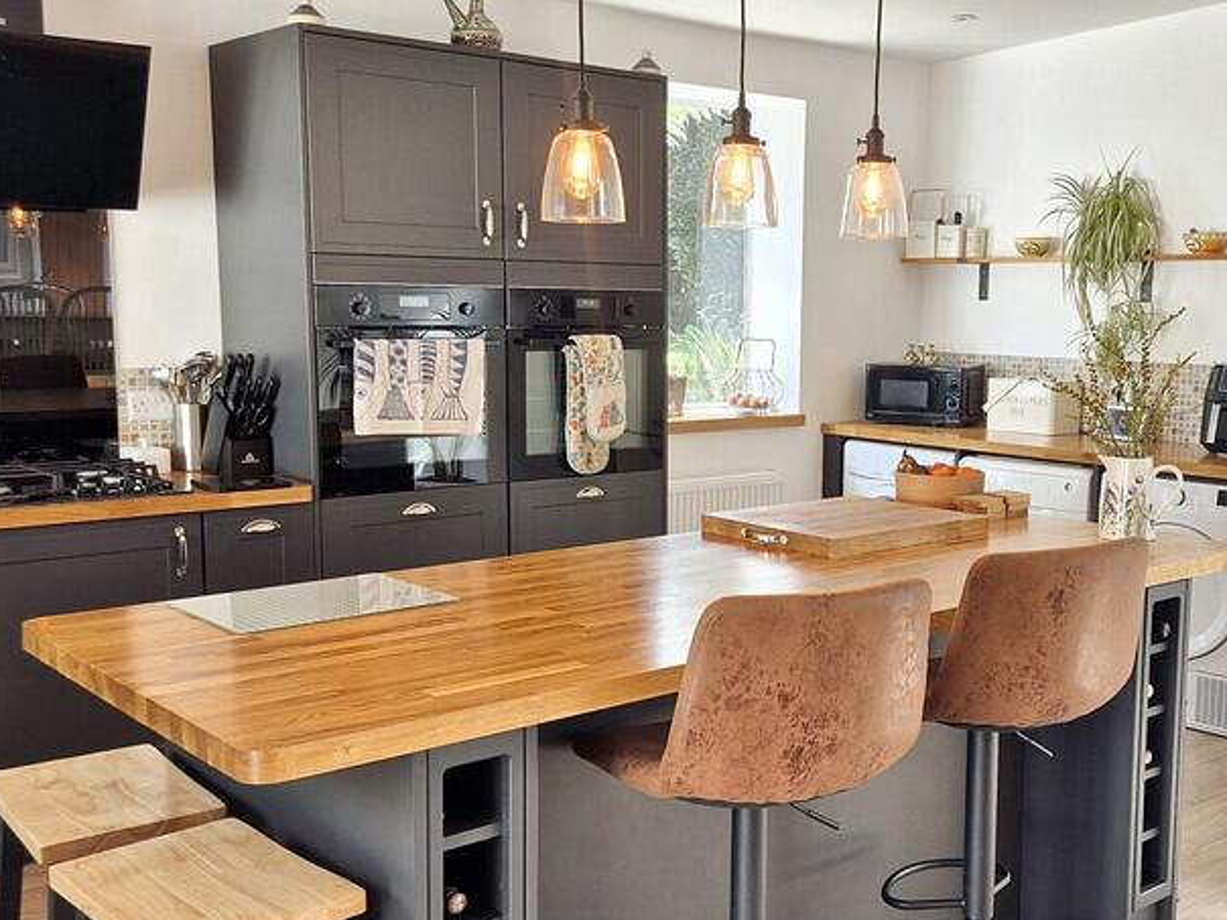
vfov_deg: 36.8
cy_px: 485
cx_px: 739
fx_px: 1382
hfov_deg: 47.6
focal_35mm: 39
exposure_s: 1/180
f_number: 1.8
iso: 50
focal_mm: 5.4
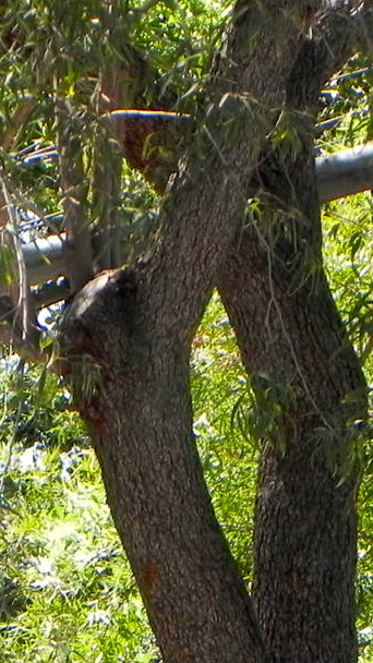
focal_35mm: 370
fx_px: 6506
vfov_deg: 5.8
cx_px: -189
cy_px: 532
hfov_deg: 3.3
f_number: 4.5
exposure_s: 1/162
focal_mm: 23
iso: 160
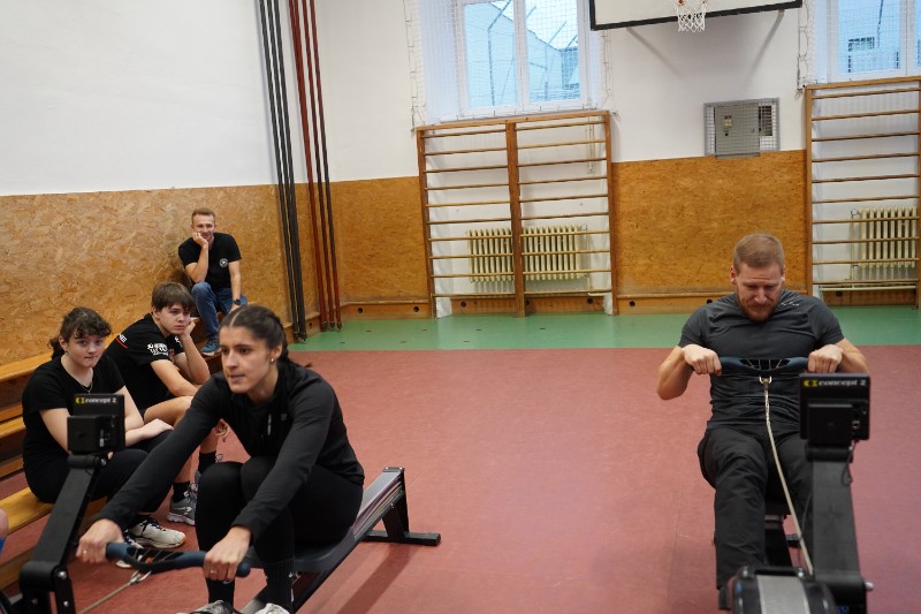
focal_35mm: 34
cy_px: 307
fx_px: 870
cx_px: 460
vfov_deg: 38.9
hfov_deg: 55.8
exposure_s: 1/160
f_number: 4
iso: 3200
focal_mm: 34
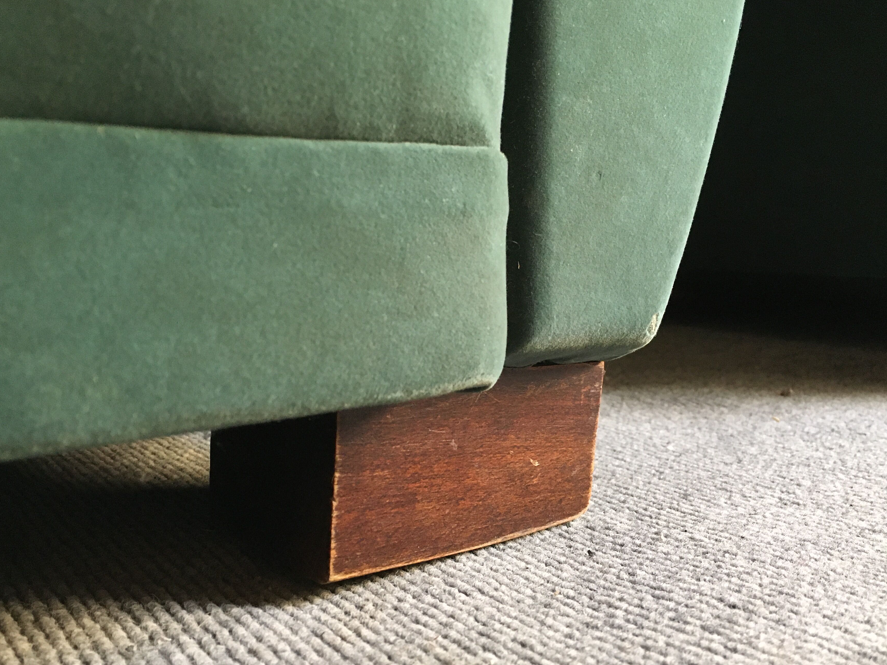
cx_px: 464
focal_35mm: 34
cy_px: 382
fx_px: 871
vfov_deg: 41.7
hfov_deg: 53.9
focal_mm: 4.15
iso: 200
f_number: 2.2
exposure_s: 1/25
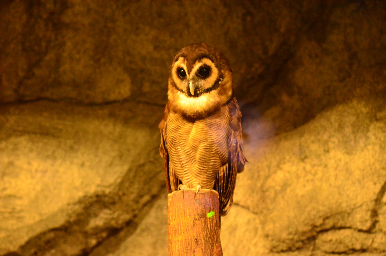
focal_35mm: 117
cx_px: 193
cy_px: 128
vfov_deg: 11.7
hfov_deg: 17.5
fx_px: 1252
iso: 5000
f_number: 4.5
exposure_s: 1/5
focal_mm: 78
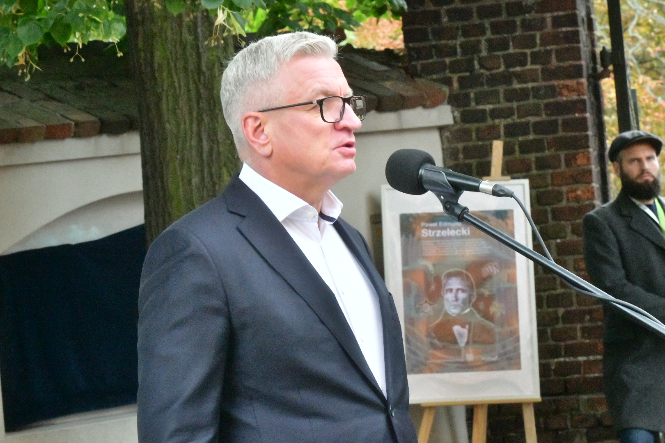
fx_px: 2309
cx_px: 332
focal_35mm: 125
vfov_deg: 11.0
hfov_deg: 16.4
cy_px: 222
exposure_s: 1/100
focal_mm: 125
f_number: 22
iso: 18000
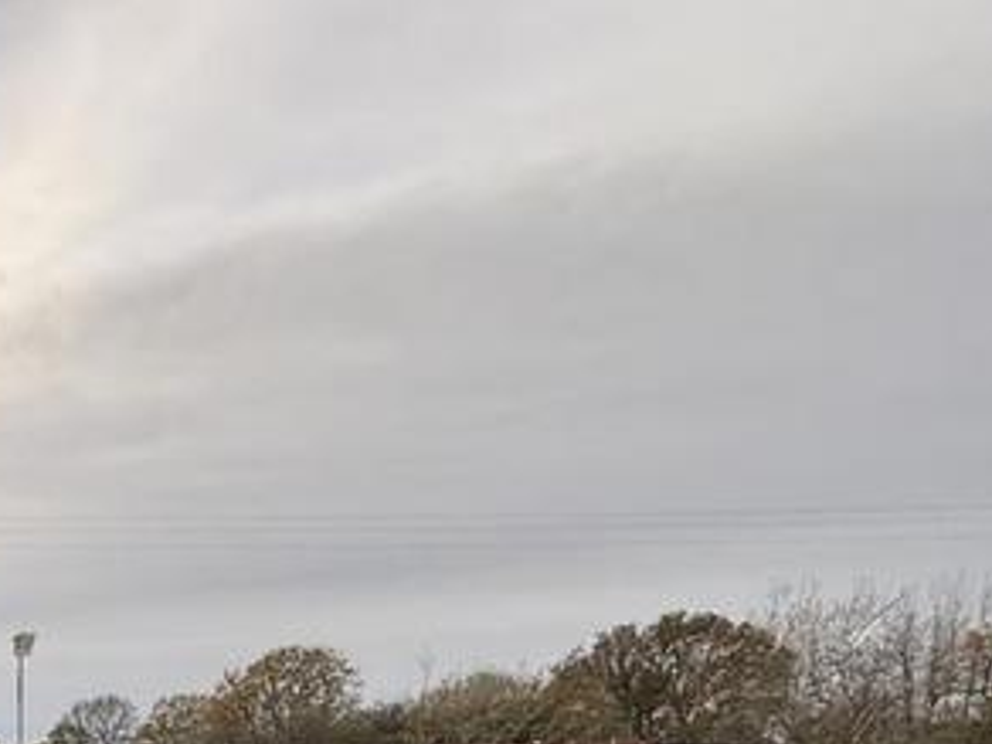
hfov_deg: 34.6
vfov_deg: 28.6
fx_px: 1232
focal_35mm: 43
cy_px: 921
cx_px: -211
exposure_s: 1/368
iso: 40
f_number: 2.2
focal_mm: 2.22
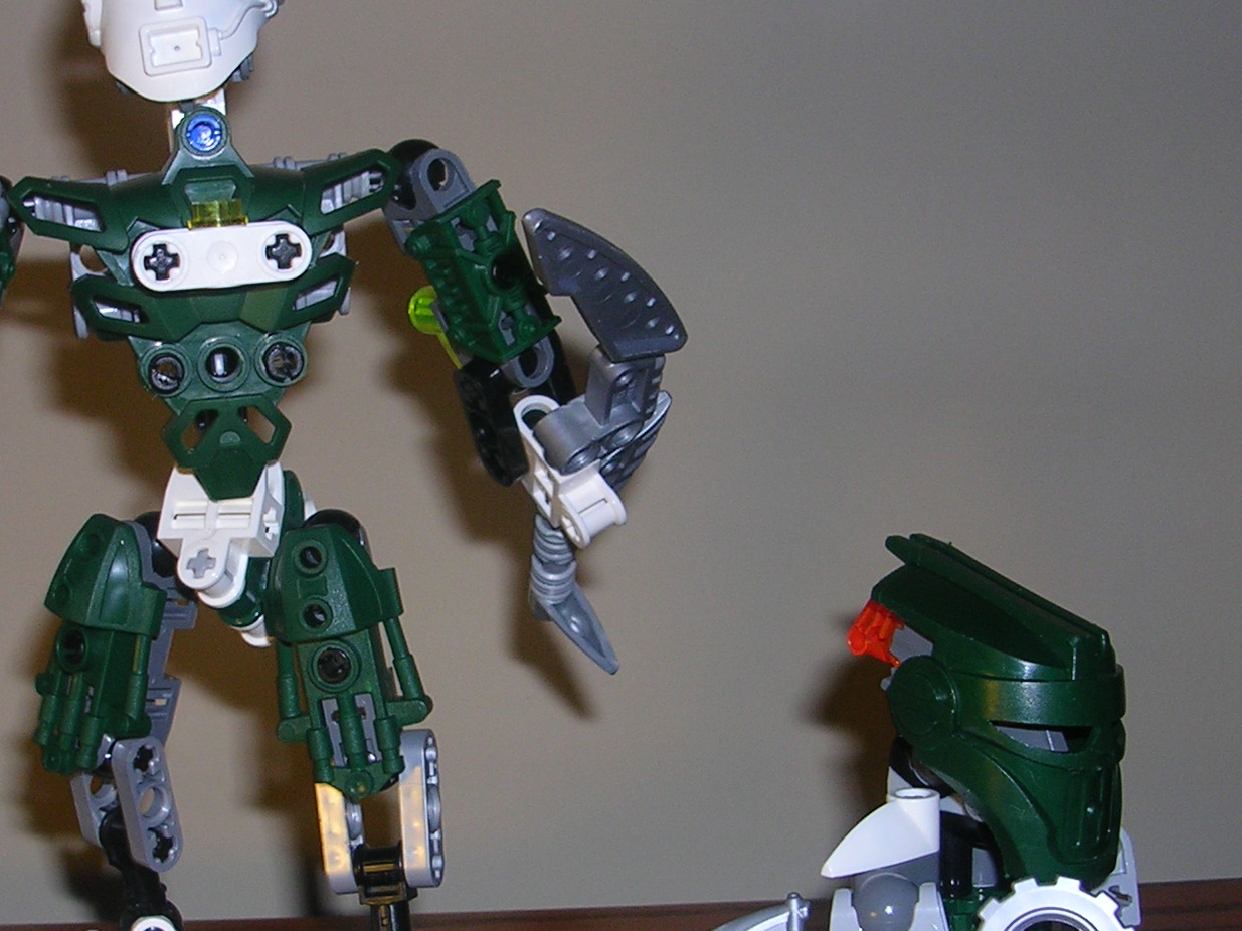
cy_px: 559
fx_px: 2260
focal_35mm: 63
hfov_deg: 30.7
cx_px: 522
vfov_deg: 23.2
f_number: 2.8
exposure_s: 1/60.1
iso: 50
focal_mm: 5.8
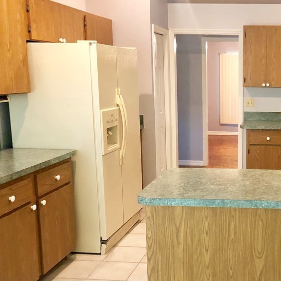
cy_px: 149
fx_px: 413
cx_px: 250
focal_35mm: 45
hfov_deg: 35.5
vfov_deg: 37.5
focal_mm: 3.99
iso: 100
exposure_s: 1/15
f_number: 1.8
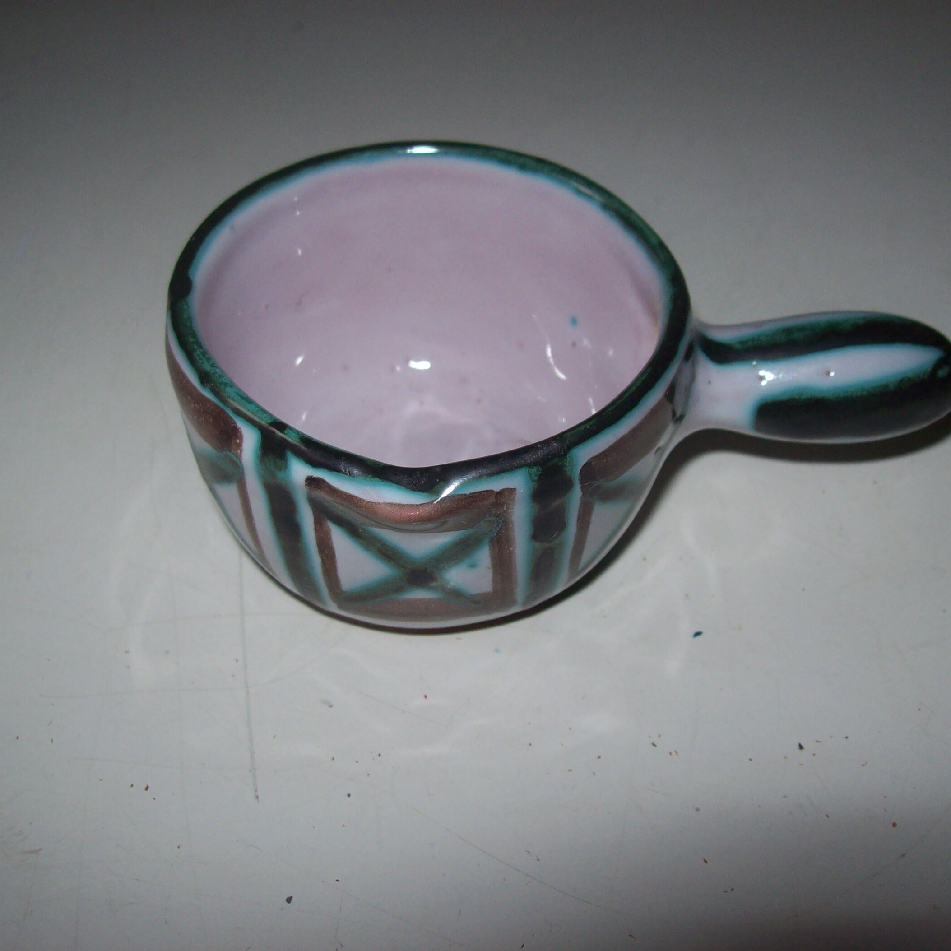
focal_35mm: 43
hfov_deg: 39.2
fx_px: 1337
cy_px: 475
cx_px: 478
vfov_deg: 39.2
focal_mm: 6
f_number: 2.7
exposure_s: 1/64
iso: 80
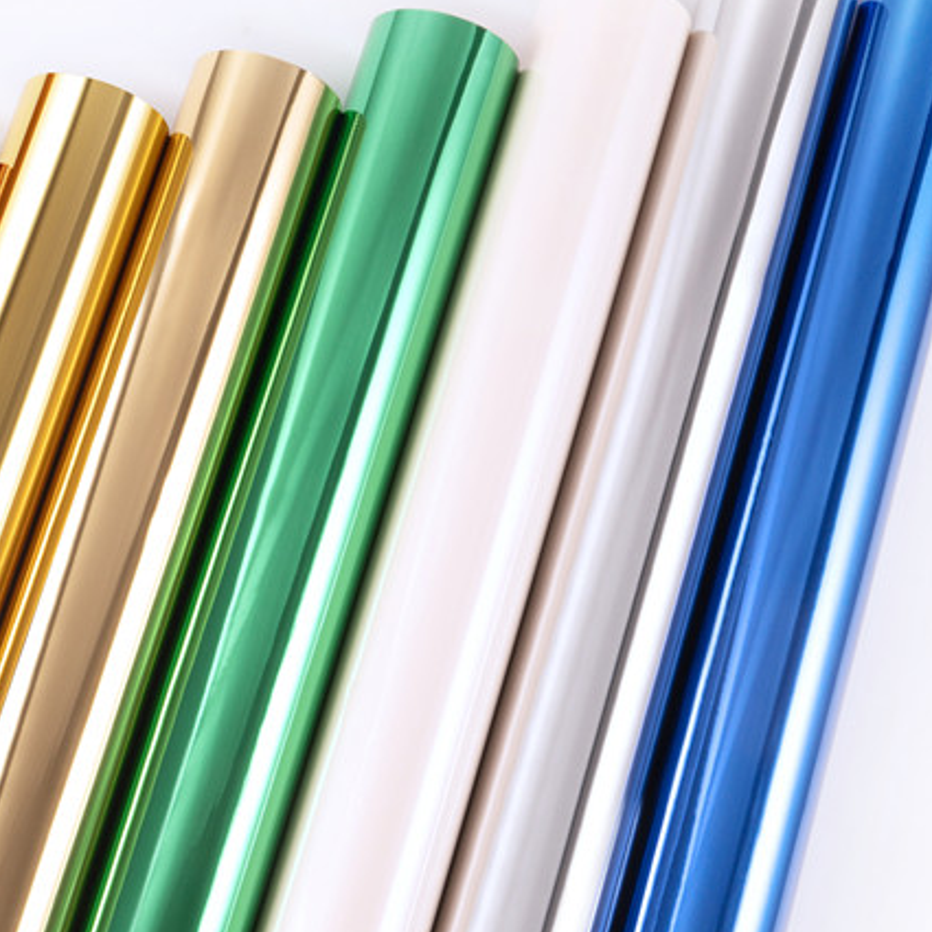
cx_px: -13
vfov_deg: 17.0
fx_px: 3107
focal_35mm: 102
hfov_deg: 16.7
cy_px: 319
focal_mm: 34
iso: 100
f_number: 18
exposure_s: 1/160
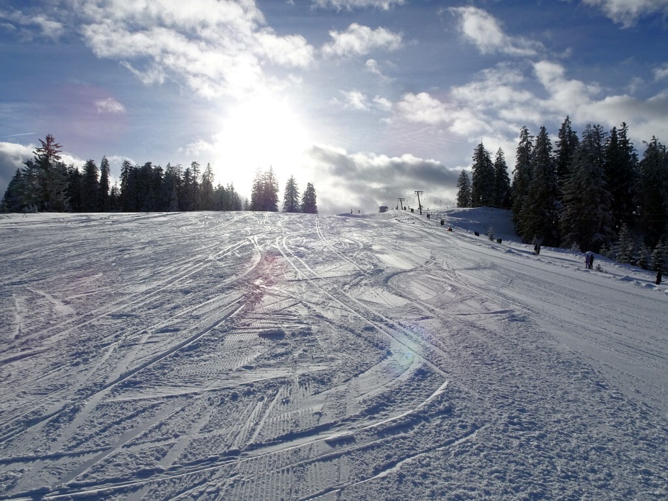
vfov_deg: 56.8
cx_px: 334
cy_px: 250
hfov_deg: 71.6
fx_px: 463
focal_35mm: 24
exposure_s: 1/2000
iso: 80
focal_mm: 4.1
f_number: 4
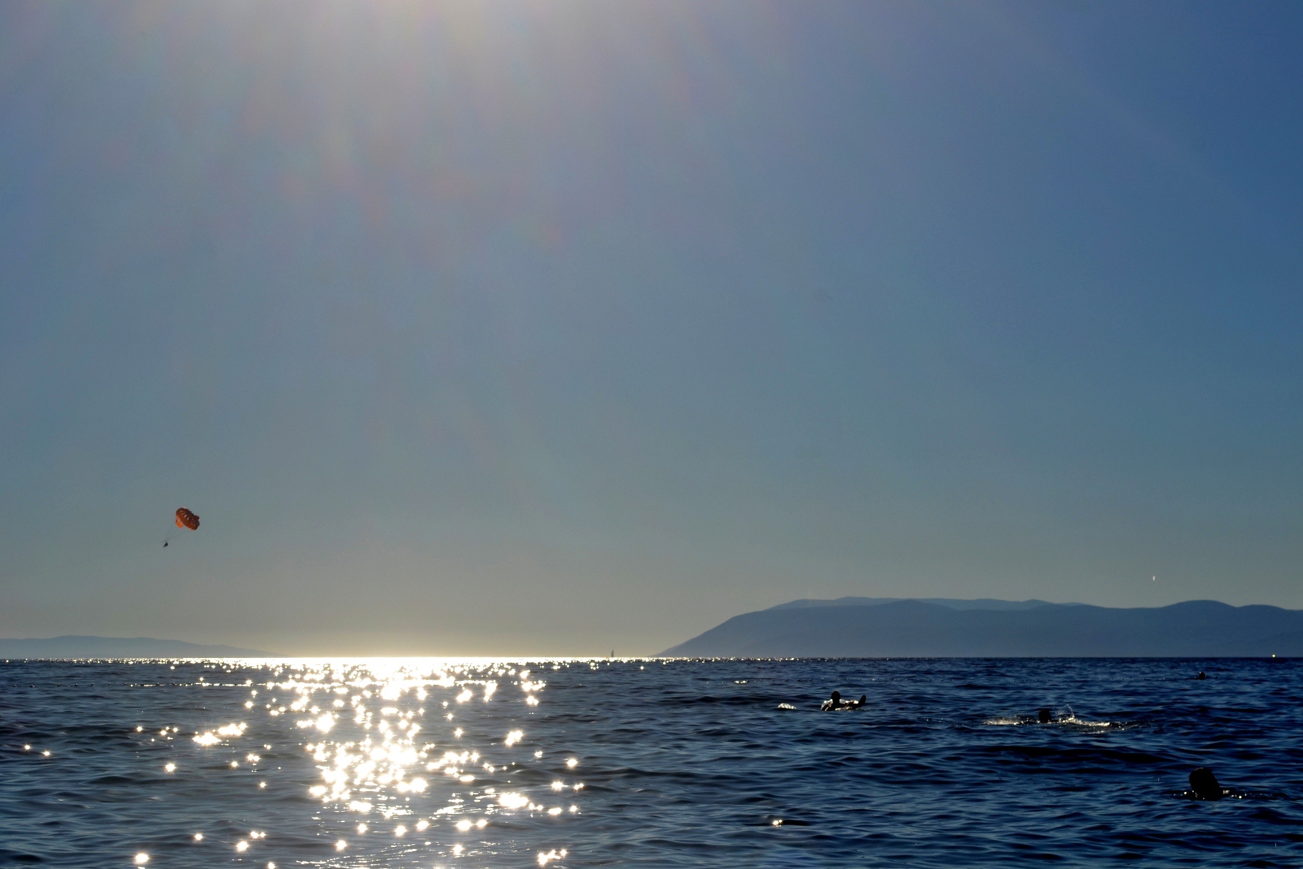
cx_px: 652
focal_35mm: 82
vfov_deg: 16.6
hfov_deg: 24.6
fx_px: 2986
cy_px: 434
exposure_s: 1/640
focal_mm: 55
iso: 100
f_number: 13
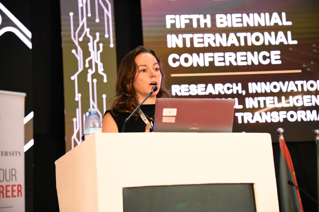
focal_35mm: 78
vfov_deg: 17.5
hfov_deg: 26.0
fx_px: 691
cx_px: 160
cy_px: 106
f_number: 4
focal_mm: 78
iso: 1600
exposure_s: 1/160
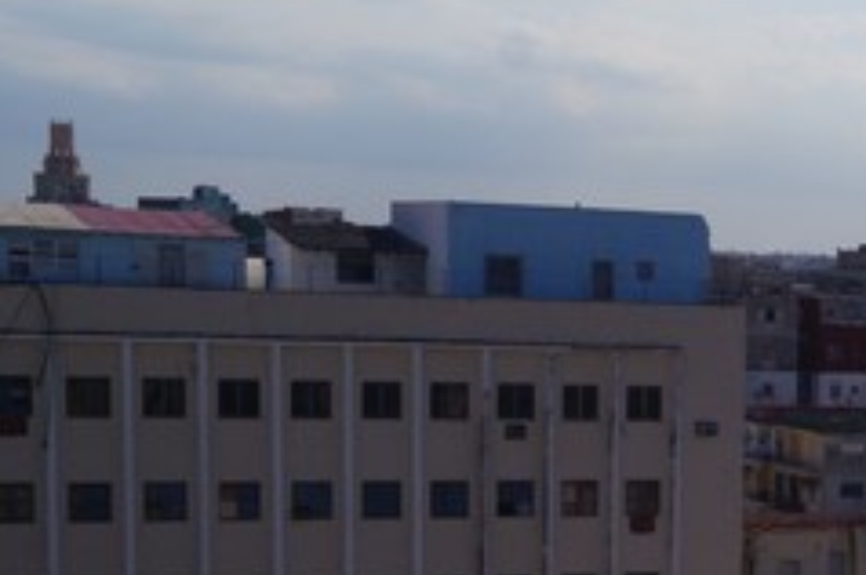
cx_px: 1241
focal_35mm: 101
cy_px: 626
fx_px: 2426
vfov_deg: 13.3
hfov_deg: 18.3
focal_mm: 20
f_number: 13
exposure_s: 1/320
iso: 100
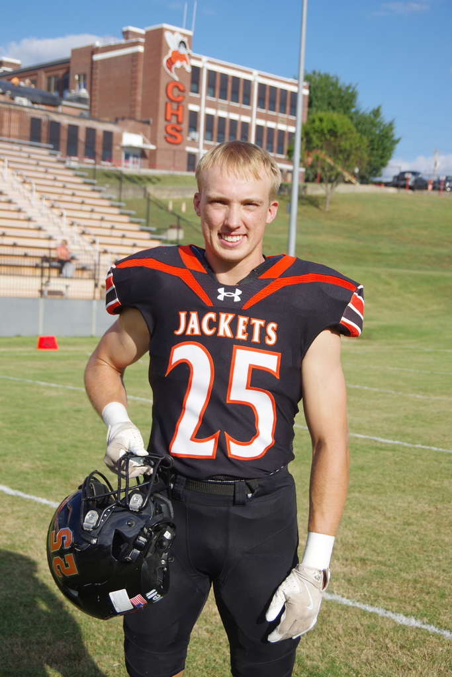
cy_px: 338
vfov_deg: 36.9
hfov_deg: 25.1
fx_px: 1017
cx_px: 226
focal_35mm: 54
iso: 200
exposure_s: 1/1000
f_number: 6.3
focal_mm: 36
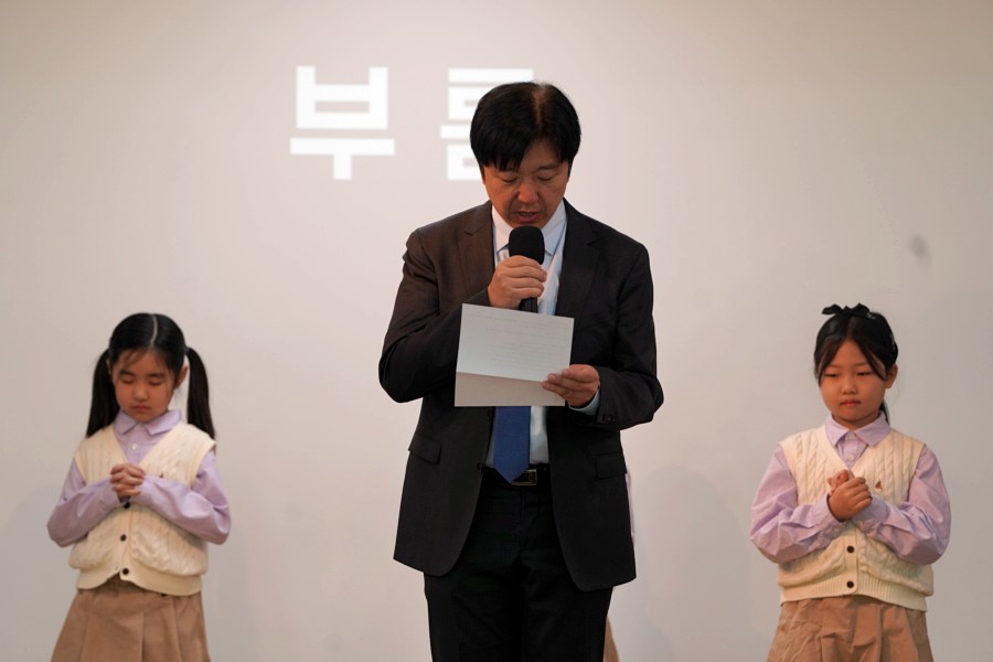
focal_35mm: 200
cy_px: 331
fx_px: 5516
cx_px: 496
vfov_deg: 6.9
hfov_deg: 10.3
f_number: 4
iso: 800
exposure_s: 1/250
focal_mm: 200
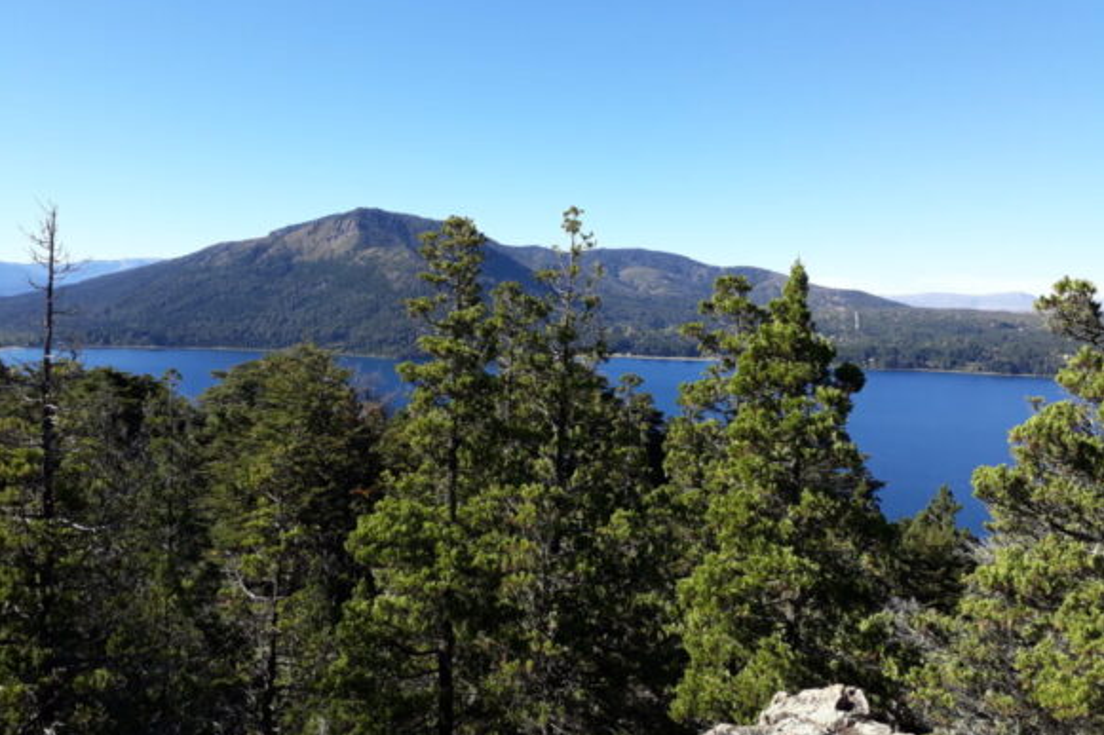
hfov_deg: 63.7
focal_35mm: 29
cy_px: 359
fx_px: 889
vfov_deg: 44.9
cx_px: 538
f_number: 1.9
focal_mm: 3.6
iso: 40
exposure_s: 1/772
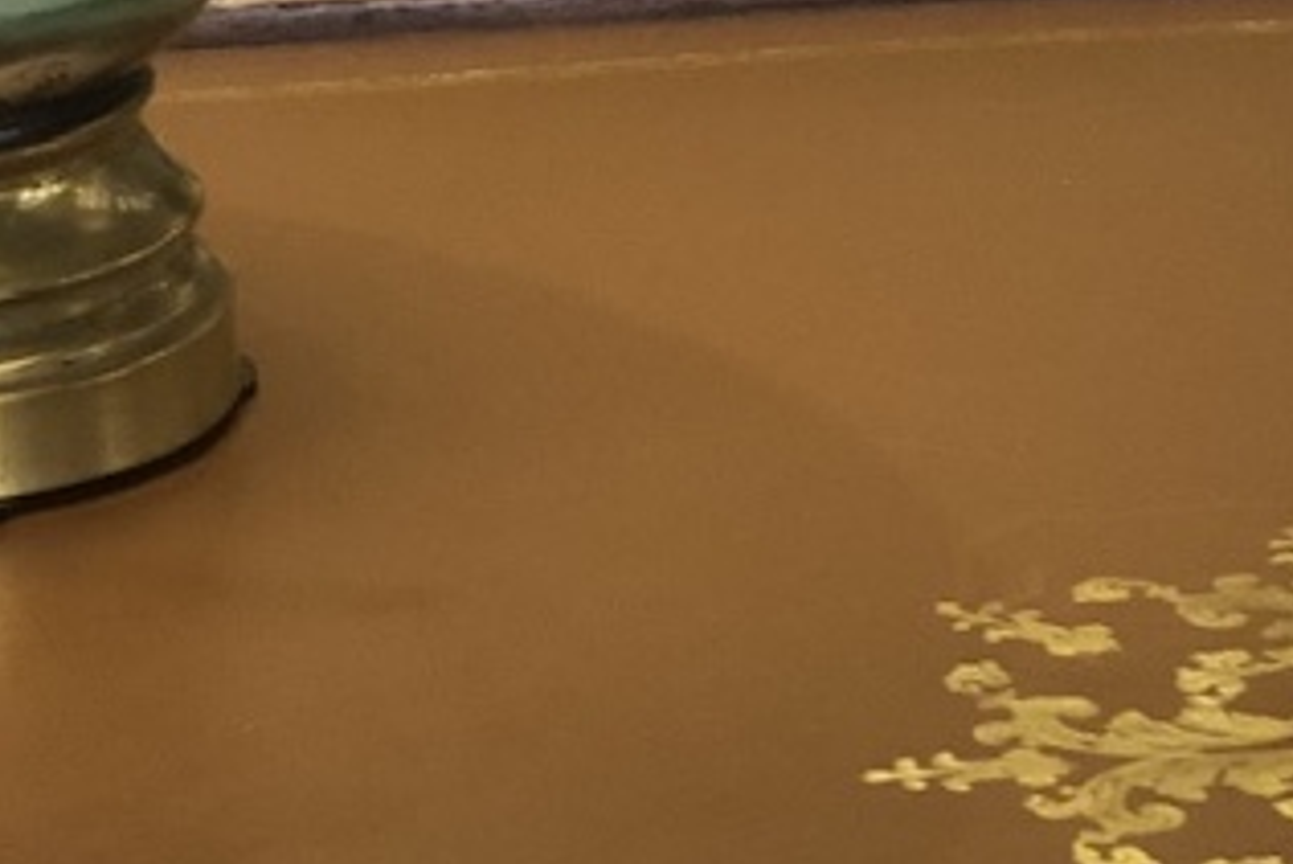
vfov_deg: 5.8
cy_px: -1290
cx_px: -131
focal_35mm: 225
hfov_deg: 9.1
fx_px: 8085
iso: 200
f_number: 2.8
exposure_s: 1/100
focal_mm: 6.6
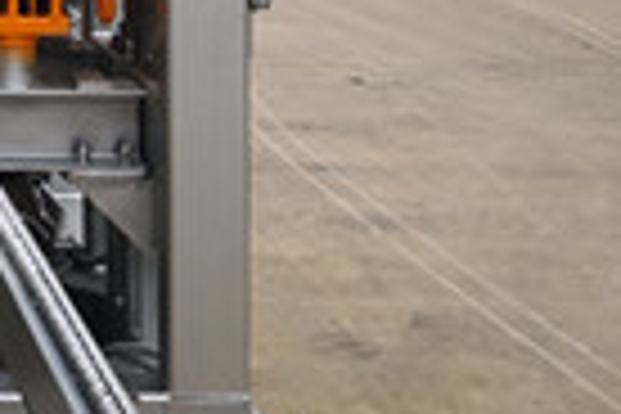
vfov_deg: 12.0
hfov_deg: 17.4
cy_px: -245
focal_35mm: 108
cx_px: -256
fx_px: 1863
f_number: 1.6
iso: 50
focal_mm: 3.95
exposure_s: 1/1536
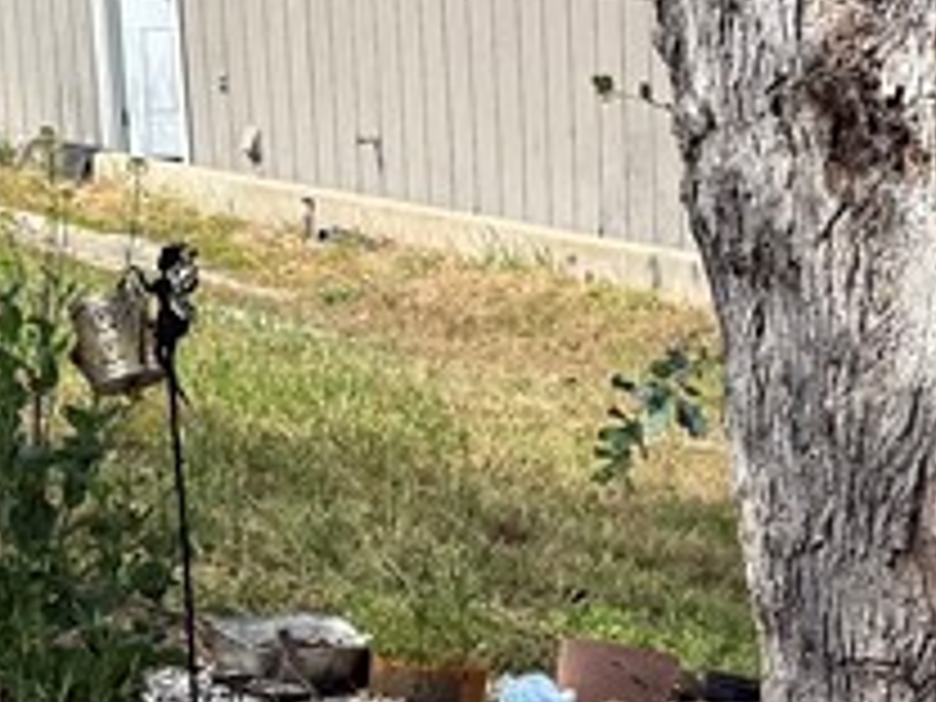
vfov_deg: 12.6
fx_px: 3191
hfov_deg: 16.2
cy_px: 360
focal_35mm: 118
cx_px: 1022
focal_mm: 6.76
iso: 80
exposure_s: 1/2299
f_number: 1.78
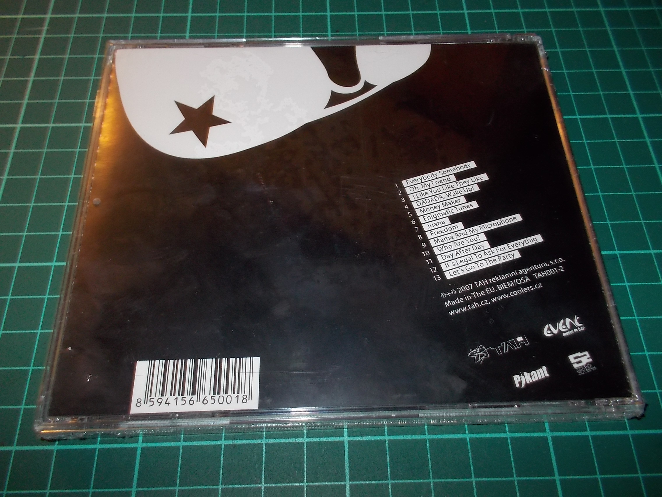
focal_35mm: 29
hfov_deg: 61.7
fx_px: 555
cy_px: 248
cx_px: 331
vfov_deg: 48.2
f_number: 3.3
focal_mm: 4.1
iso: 200
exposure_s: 1/30
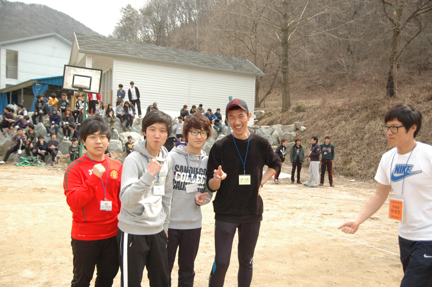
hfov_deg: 57.3
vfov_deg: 39.9
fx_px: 396
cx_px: 216
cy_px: 144
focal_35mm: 33
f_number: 3.2
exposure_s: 1/4000
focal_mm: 22
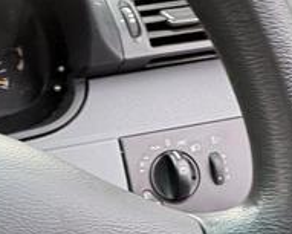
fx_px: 553
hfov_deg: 27.4
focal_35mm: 64
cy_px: 268
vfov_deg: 22.3
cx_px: -18
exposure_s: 1/99
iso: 80
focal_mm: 2.22
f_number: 2.2
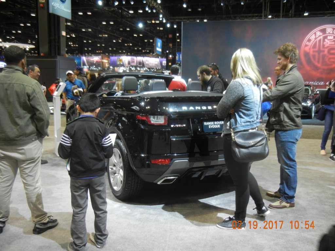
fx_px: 329
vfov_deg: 41.8
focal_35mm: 34
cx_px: 168
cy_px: 126
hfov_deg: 54.0
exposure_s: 1/58.8
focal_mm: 6.2
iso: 640
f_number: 3.6
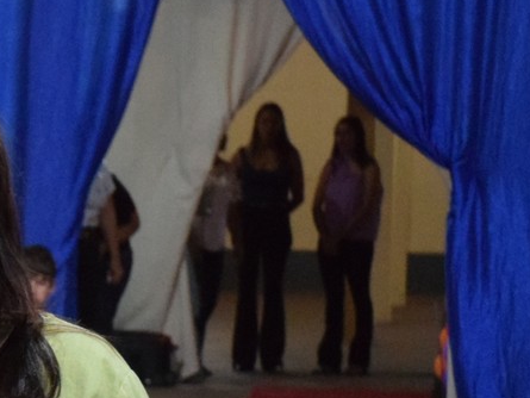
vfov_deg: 6.3
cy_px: 508
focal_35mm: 235
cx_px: -239
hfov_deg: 8.3
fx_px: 3599
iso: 4000
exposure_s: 1/60
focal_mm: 44
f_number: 4.2
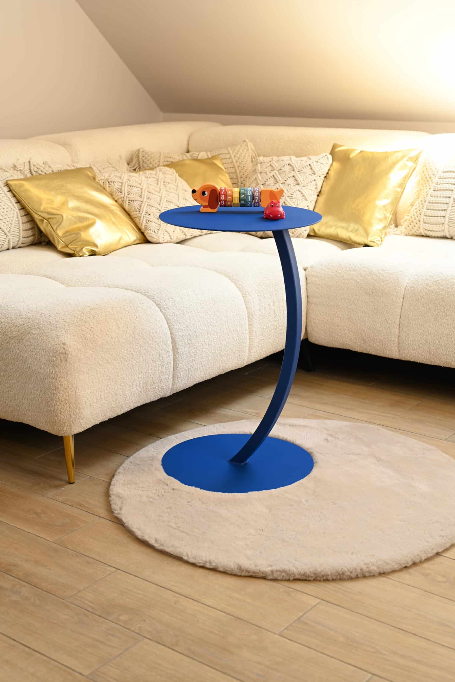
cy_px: 340
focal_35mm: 49
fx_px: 929
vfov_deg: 40.3
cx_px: 231
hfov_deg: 27.5
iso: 80
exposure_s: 1/8
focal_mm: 48
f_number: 4.5
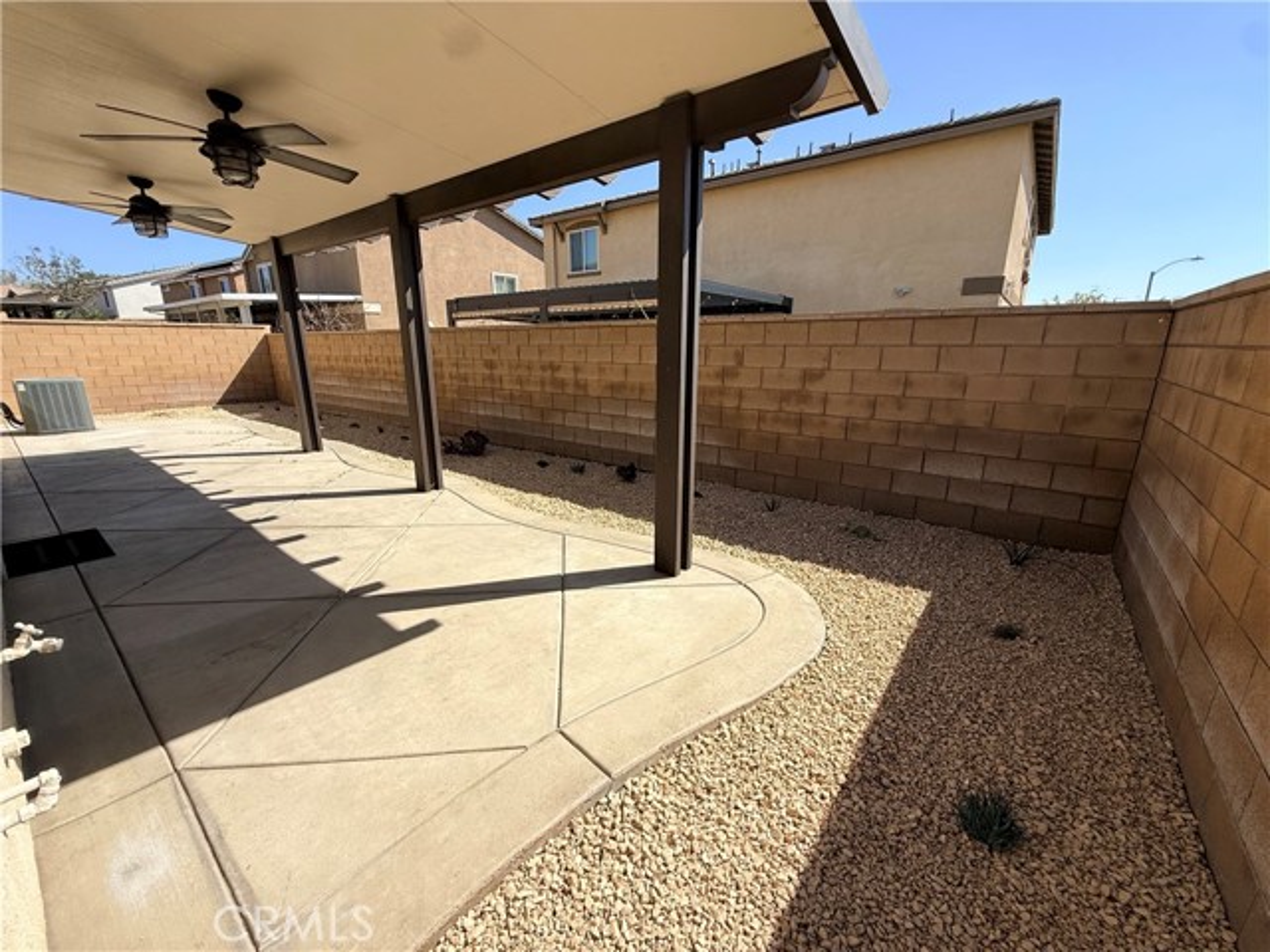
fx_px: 514
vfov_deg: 85.7
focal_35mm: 14
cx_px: 635
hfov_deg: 102.1
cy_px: 476
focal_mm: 2.22
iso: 50
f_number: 2.2
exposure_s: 1/2165
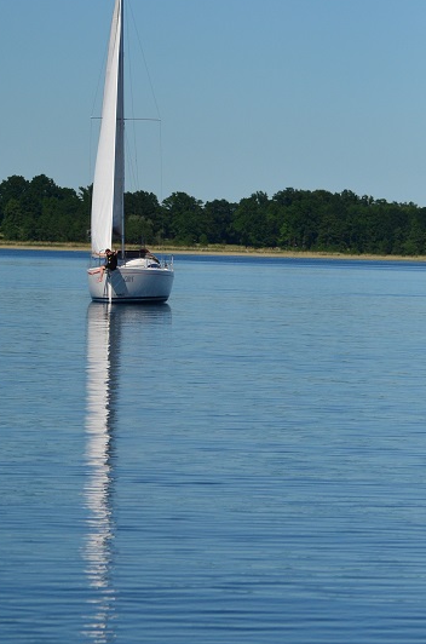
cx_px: 34
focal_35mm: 231
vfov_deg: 8.9
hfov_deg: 5.9
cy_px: 219
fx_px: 4121
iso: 400
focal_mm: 82
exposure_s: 1/8000
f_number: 4.5
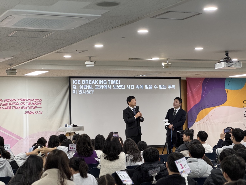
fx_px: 547
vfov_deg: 19.1
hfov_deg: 25.3
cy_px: 92
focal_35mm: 77
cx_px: 123
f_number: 2.8
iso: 320
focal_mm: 9
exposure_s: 1/60
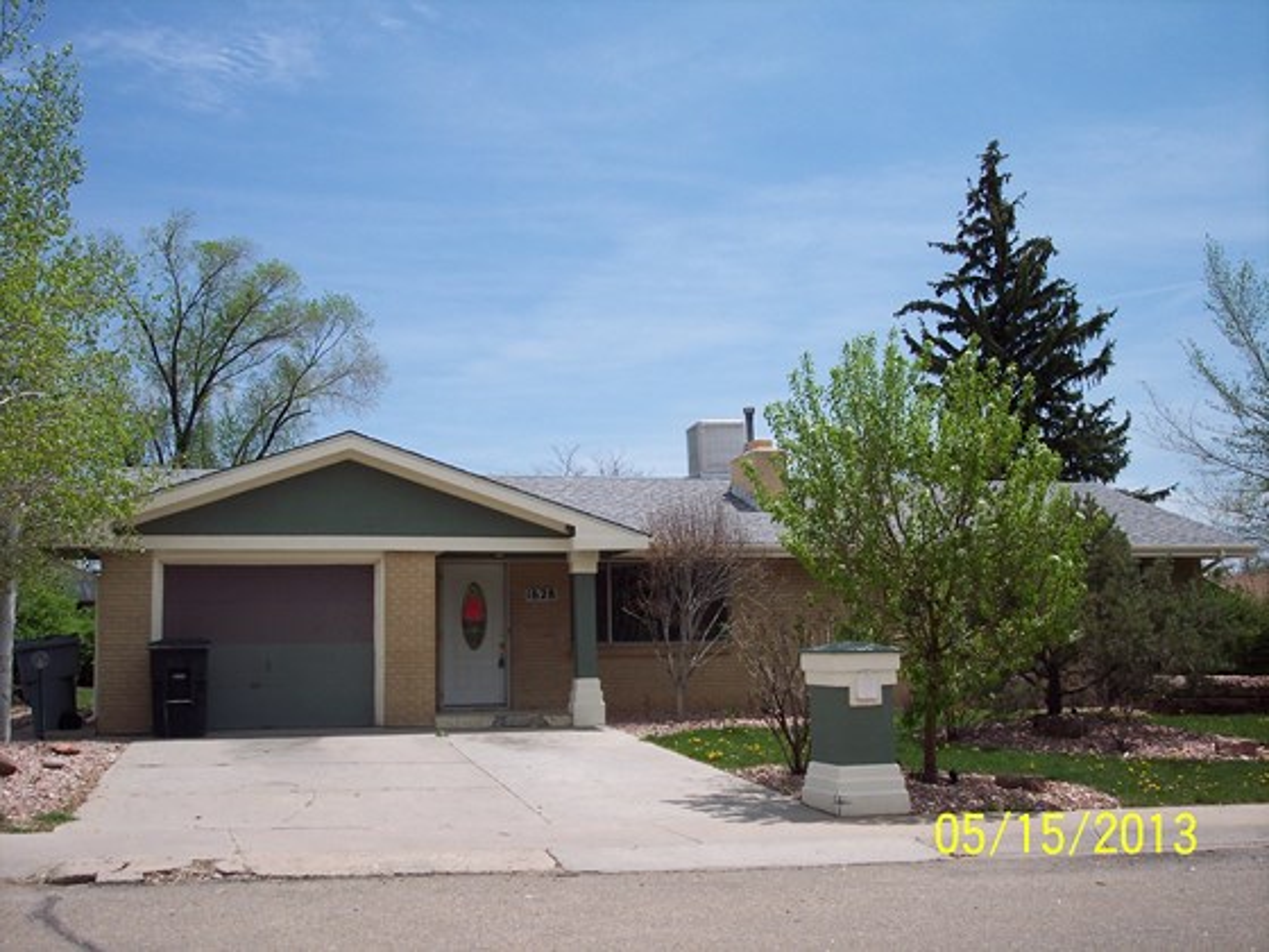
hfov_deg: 47.9
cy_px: 476
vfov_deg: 36.8
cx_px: 634
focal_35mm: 39
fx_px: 1430
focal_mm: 8
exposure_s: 1/500
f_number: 5.6
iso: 100
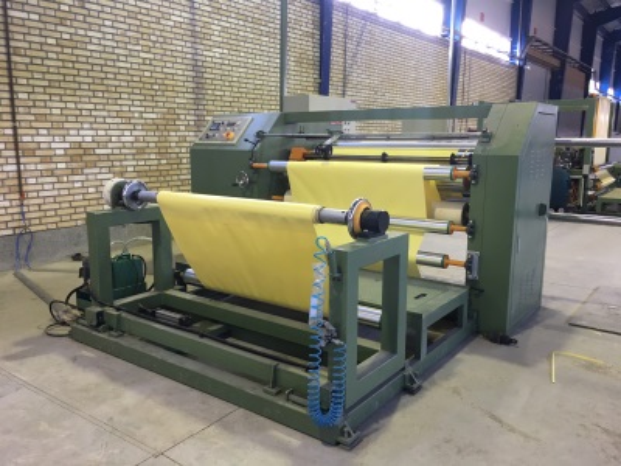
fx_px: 520
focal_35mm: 29
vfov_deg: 48.2
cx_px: 310
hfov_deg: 61.7
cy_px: 233
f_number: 2.2
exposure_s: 1/33
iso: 100
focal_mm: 4.15
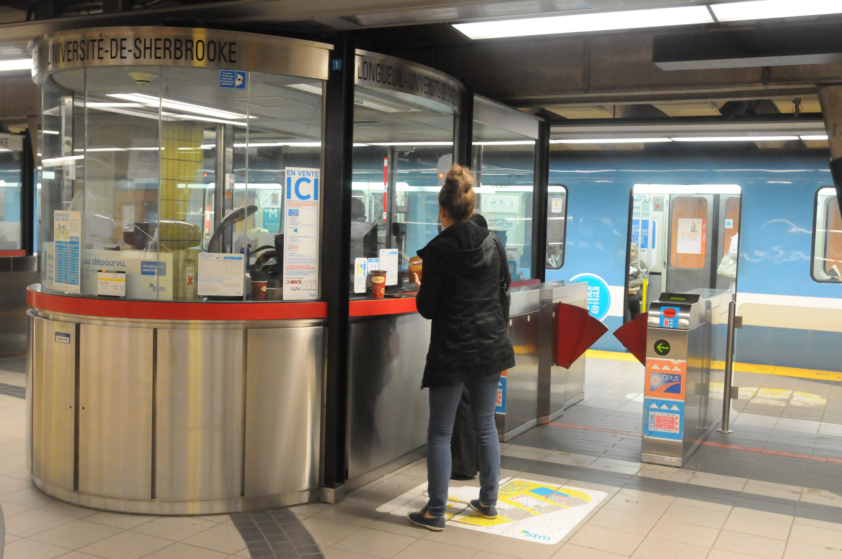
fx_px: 876
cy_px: 280
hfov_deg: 51.3
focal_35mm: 38
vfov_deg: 35.4
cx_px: 421
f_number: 5
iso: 3200
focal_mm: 25
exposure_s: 1/80
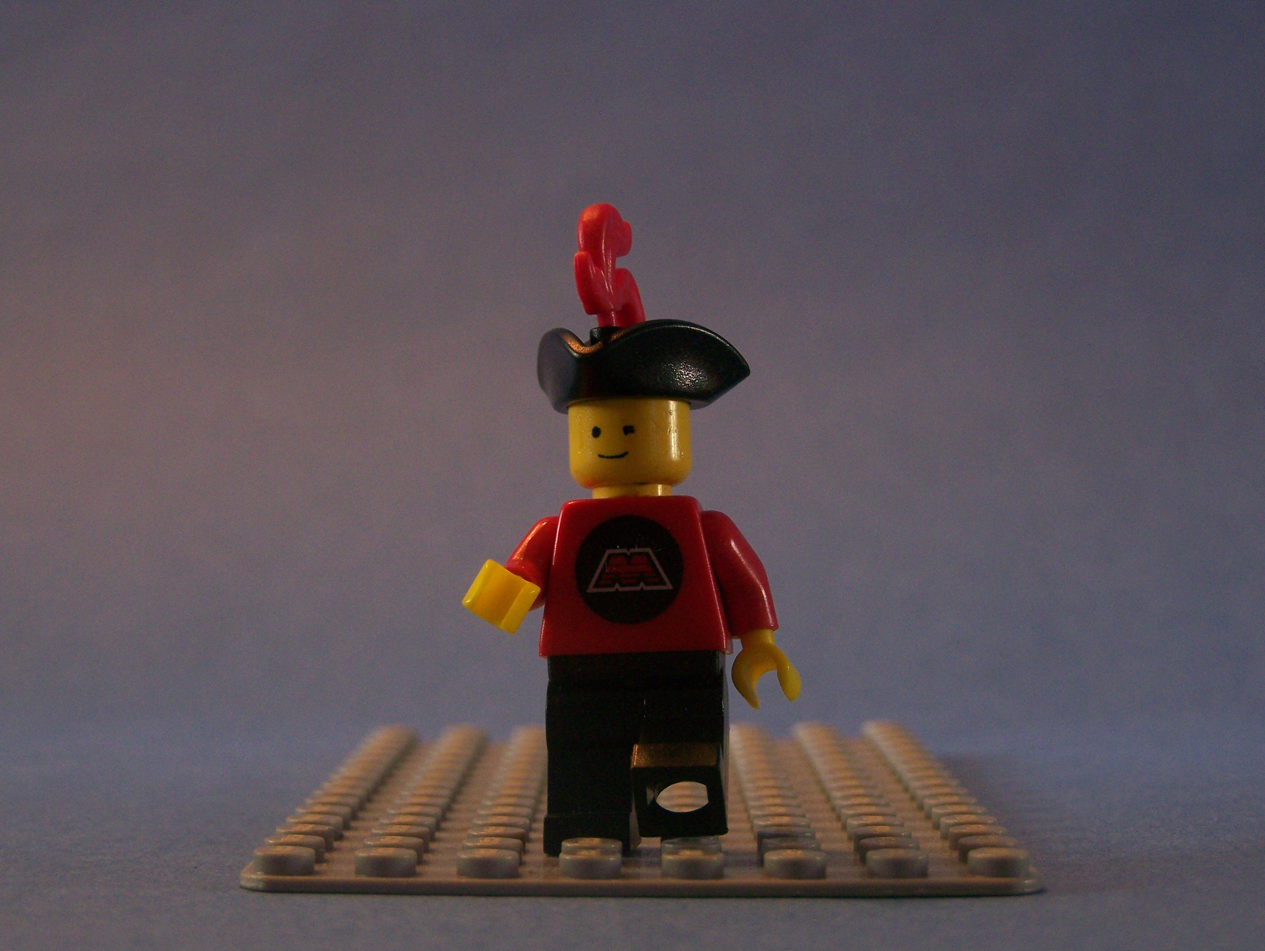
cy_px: 476
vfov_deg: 18.0
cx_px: 632
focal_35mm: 82
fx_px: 2999
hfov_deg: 23.8
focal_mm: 13.7
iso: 160
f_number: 3.2
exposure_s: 1/8
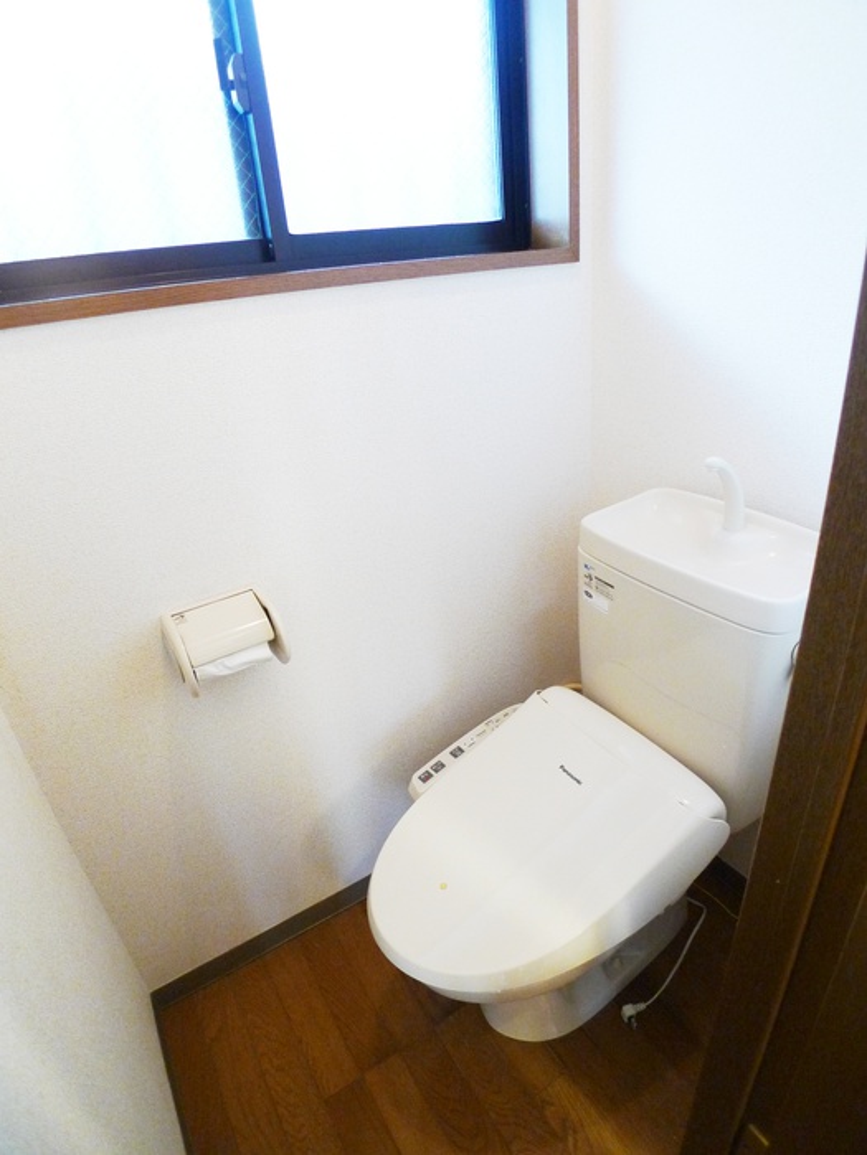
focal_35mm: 24
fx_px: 801
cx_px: 434
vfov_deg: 71.6
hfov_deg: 56.8
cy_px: 578
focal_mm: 5.1
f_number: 2
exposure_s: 1/30
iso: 320
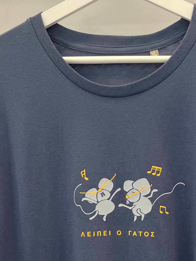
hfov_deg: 53.1
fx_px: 196
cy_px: 130
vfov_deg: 67.3
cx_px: 98
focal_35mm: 26
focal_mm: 5.1
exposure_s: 1/60
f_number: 1.6
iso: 200
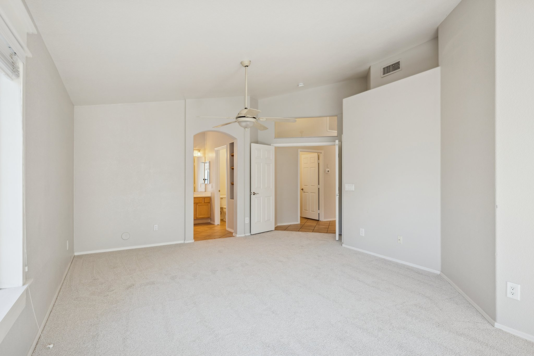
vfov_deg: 67.4
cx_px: 267
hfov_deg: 90.0
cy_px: 178
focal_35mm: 18
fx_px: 267
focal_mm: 18
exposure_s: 1/13
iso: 320
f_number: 8
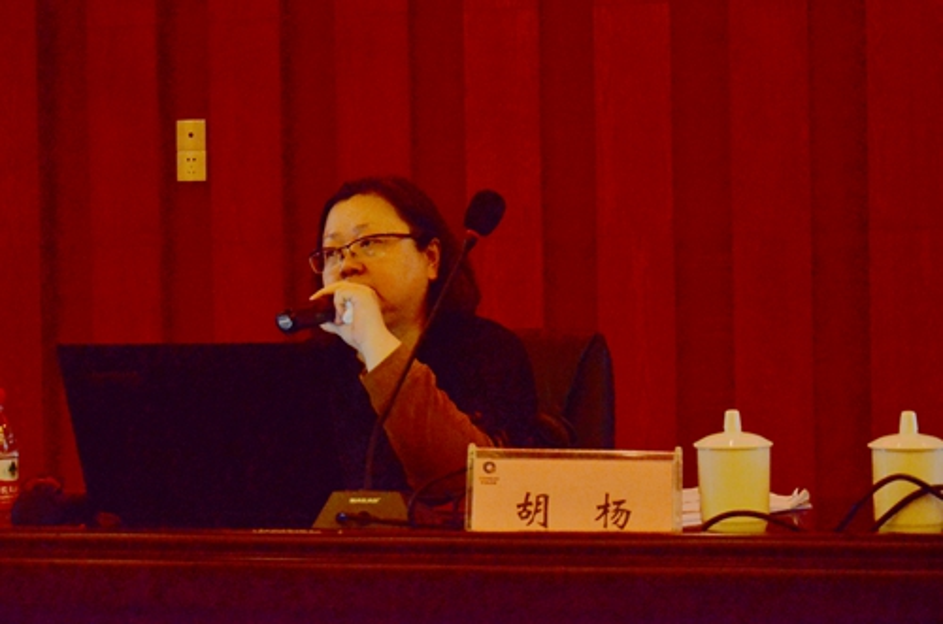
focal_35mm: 68
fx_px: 1764
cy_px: 312
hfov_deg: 29.9
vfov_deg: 20.1
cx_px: 472
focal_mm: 45
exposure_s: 1/320
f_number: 5.6
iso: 1100
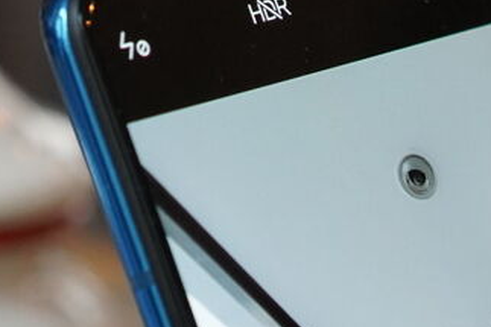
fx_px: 1922
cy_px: 97
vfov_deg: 9.7
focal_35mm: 141
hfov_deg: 14.5
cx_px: 352
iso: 2500
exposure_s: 1/160
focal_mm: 55
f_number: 5
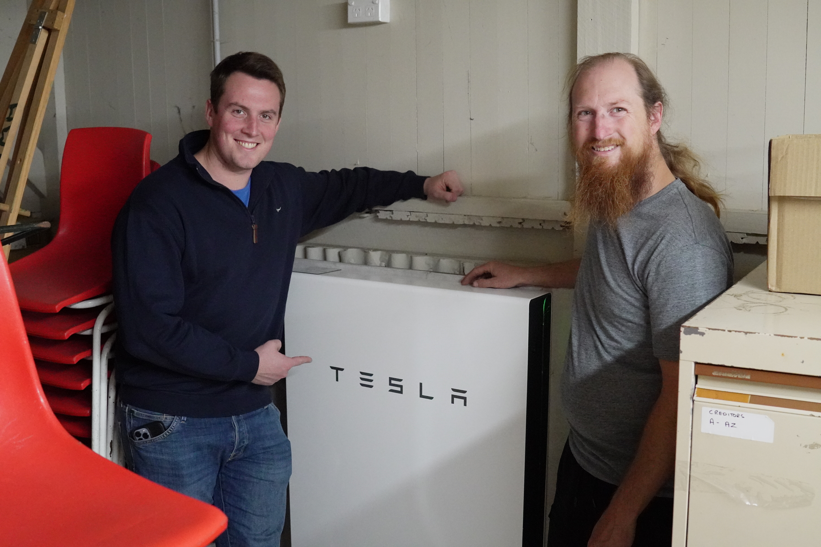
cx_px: 410
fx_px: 821
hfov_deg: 53.1
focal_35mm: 36
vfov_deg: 36.9
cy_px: 274
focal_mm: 24
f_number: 4
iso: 6400
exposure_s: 1/200
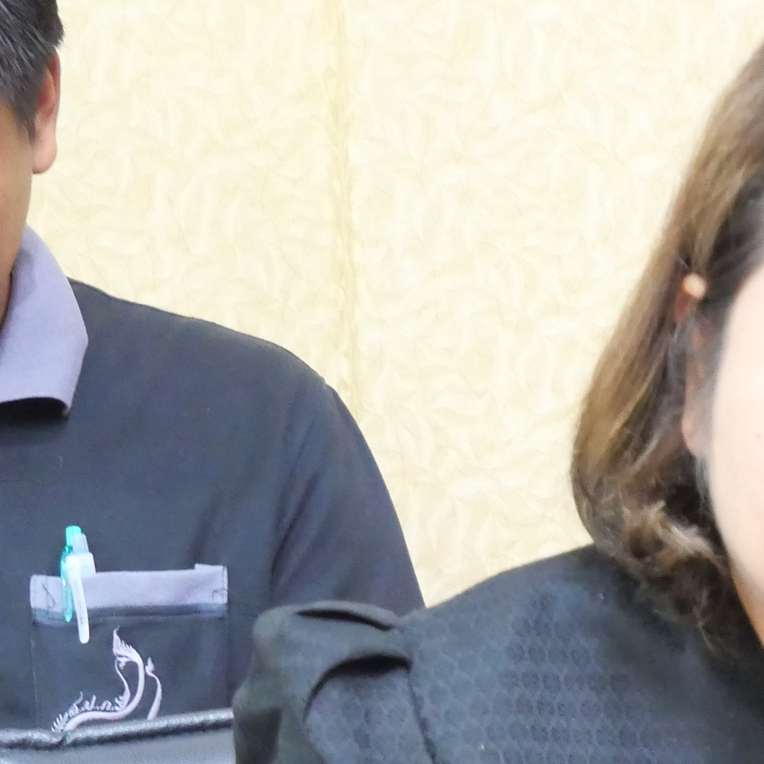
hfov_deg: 6.1
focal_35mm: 286
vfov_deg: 6.1
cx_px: 884
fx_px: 7141
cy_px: 750
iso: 3200
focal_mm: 44
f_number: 5.6
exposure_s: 1/8
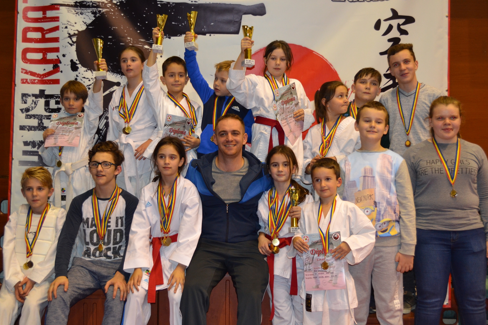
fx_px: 624
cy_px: 162
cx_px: 242
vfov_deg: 29.2
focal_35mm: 46
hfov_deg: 42.7
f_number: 4.5
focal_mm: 30
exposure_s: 1/60
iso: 1000
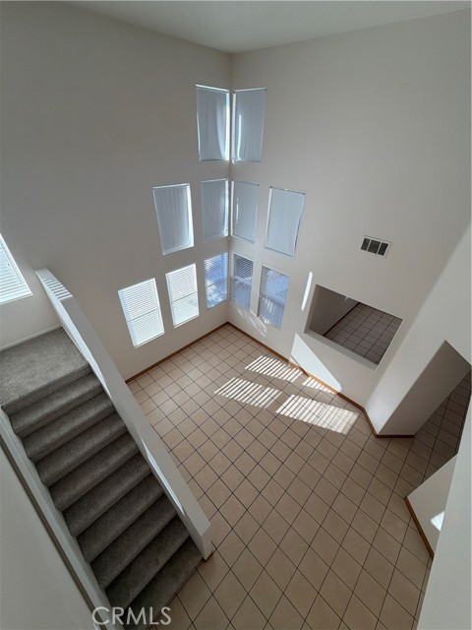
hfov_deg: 85.7
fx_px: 255
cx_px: 236
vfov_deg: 102.1
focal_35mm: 14
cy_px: 315
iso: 50
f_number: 2.2
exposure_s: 1/223
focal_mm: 2.22
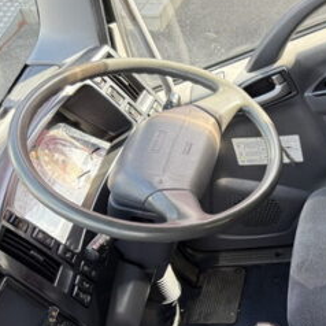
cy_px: 211
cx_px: 389
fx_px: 607
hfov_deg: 26.7
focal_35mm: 57
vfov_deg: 29.9
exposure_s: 1/190
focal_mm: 6.76
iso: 125
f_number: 1.78
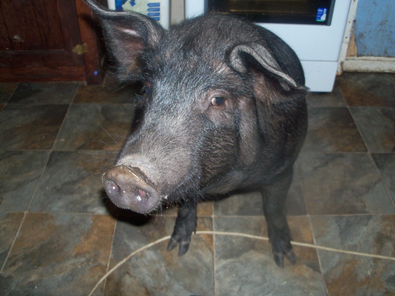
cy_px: 148
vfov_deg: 40.7
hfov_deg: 52.6
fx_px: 399
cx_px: 198
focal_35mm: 35
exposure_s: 1/30
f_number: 3
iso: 100
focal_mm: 6.3
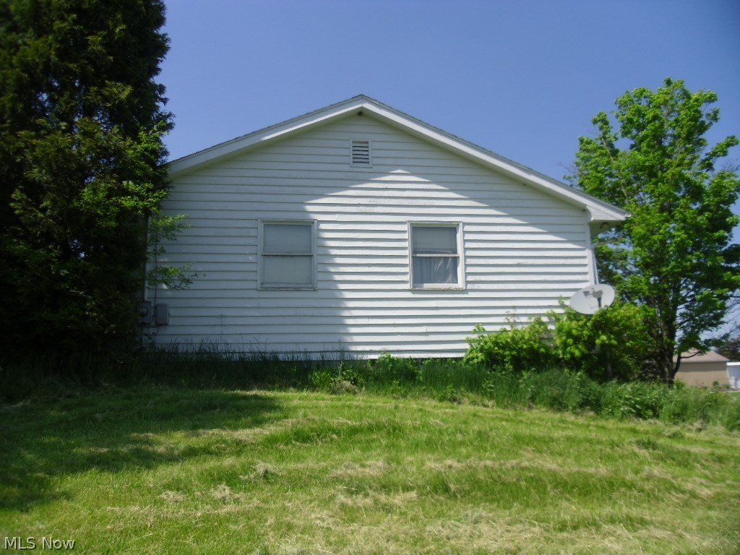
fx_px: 663
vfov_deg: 45.4
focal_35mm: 31
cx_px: 370
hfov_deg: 58.4
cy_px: 278
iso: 80
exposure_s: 1/899
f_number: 3.3
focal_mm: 5.6
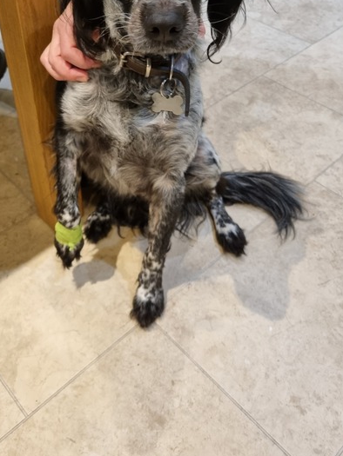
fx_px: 502
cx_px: 132
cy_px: 155
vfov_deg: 48.2
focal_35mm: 38
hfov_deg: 37.5
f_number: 1.8
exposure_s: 1/50
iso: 400
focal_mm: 5.4
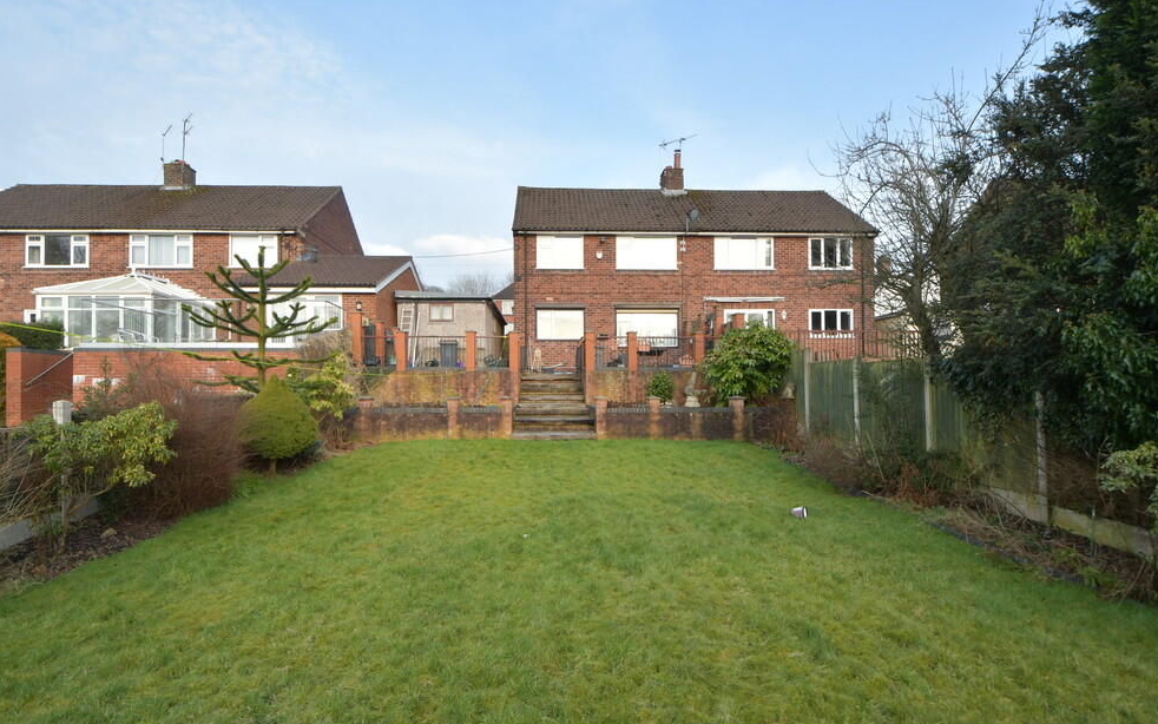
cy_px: 390
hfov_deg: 92.6
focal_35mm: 18
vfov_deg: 66.3
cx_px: 579
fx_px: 553
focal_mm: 11
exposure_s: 1/320
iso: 400
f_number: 6.3
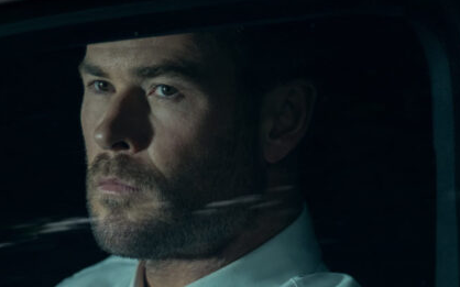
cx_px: 191
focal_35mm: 393
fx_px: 4926
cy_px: 252
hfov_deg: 5.3
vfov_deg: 3.3
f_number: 2.8
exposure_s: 1/160
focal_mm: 140
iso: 640
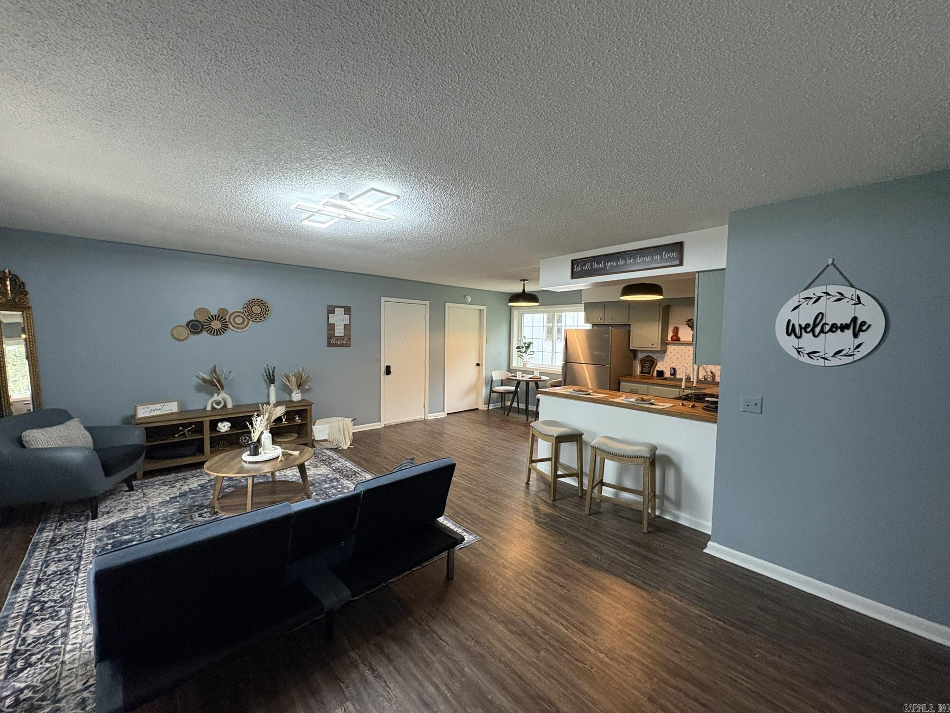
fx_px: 384
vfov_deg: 85.7
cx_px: 475
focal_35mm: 14
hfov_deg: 102.1
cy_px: 356
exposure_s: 1/60
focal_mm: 2.22
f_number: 2.2
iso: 400
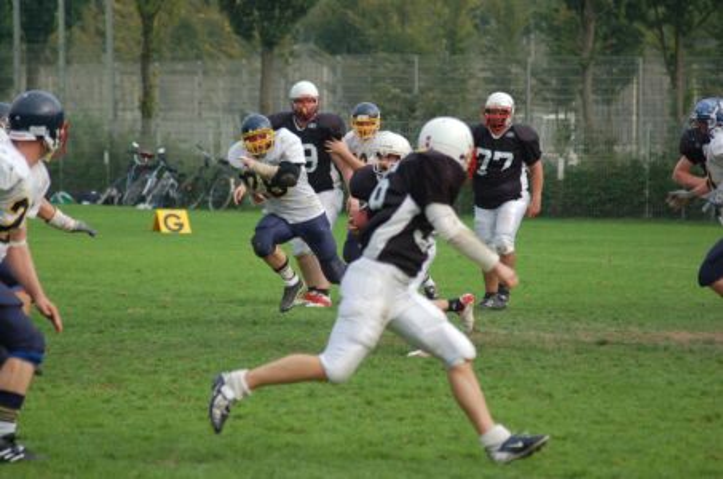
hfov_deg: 10.2
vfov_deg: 6.8
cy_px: 240
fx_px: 4058
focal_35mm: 202
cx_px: 362
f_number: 4.5
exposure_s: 1/1000
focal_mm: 135
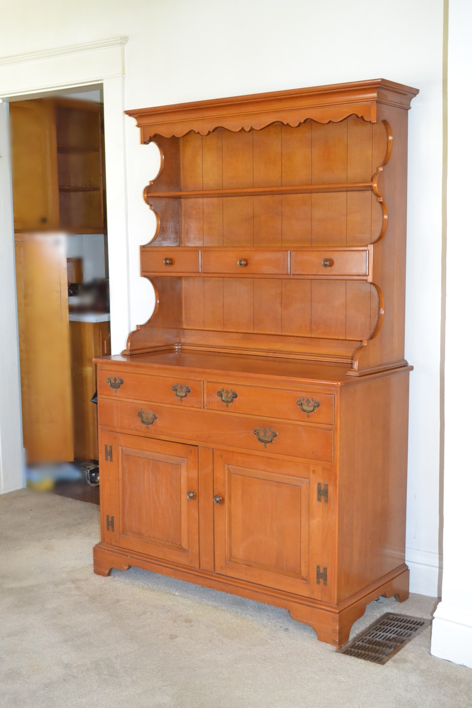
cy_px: 354
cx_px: 236
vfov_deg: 43.6
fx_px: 885
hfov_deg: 29.9
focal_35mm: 45
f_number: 4.5
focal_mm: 30
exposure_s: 1/60
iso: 2800
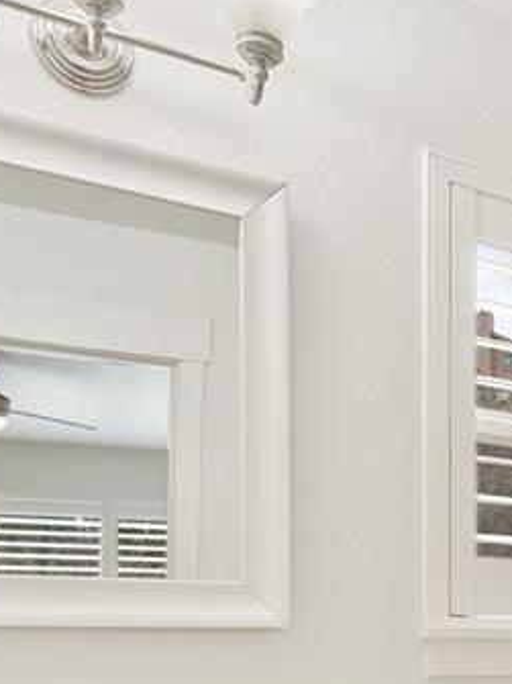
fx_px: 927
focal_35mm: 47
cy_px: 655
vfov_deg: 37.0
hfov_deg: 27.0
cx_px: 624
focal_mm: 16
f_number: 6.3
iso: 100
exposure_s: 1/1.67
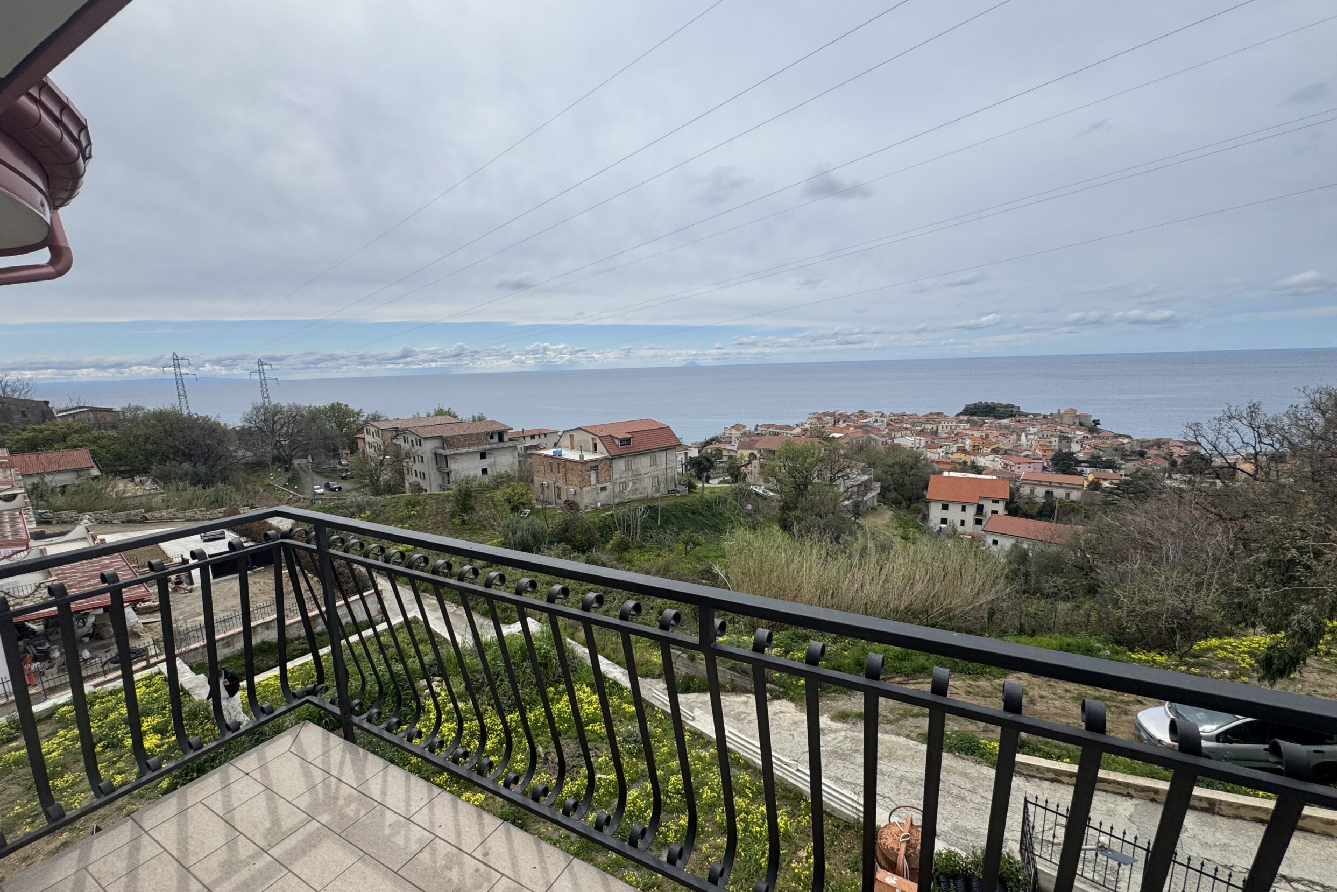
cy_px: 468
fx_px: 557
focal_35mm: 15
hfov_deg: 100.4
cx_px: 668
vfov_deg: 77.3
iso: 40
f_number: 2.2
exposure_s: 1/2494
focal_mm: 2.22
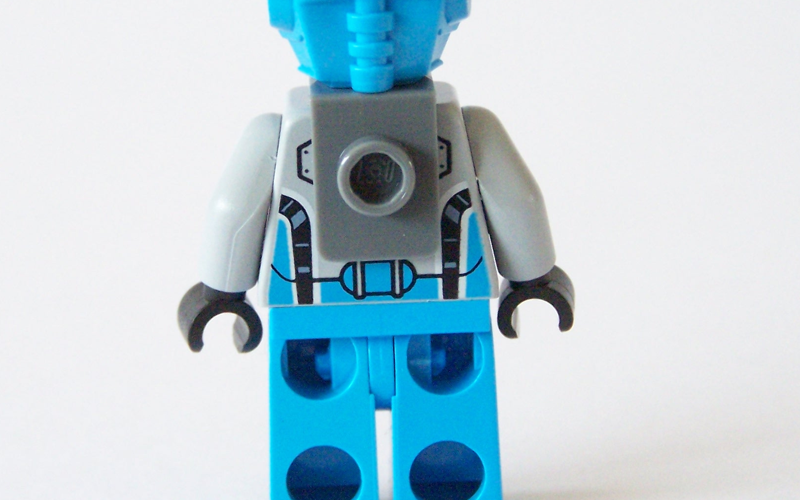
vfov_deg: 9.5
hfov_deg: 15.1
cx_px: 395
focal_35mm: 138
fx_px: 3008
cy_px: 216
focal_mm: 13.7
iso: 400
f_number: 3.2
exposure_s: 1/20
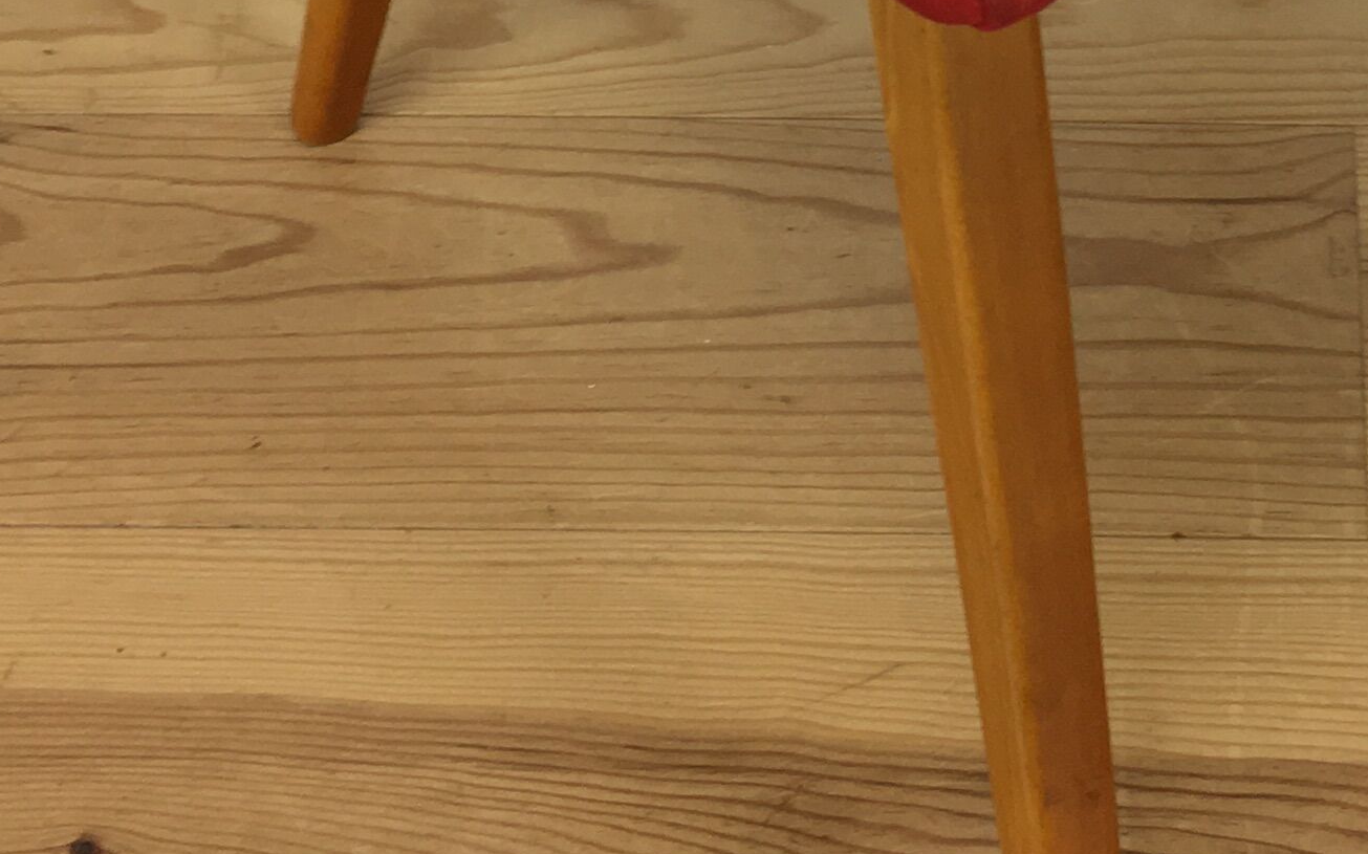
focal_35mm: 95
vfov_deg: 12.5
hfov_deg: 21.6
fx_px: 3541
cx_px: 1082
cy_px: -693
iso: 50
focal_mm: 4.15
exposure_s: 1/33
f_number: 2.2
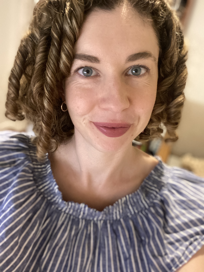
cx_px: 102
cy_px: 136
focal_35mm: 30
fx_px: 236
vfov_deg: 60.0
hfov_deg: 46.8
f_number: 2.2
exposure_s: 1/29
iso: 800
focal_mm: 2.71
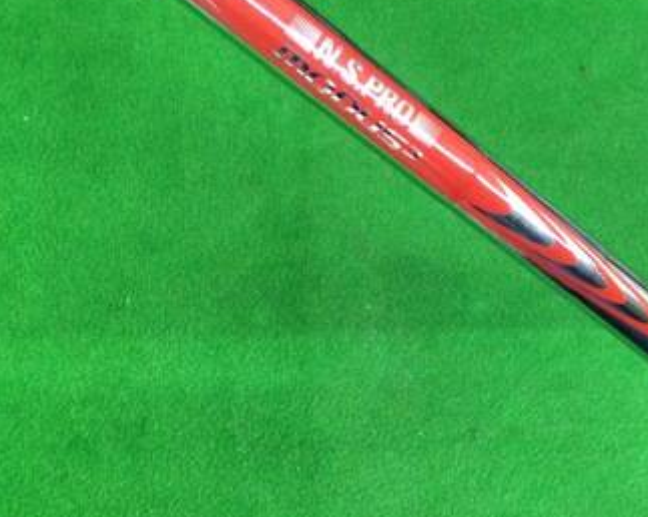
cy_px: 291
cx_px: 473
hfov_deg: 31.0
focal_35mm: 60
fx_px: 1150
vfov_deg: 25.3
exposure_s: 1/30
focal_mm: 3.3
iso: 200
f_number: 2.4
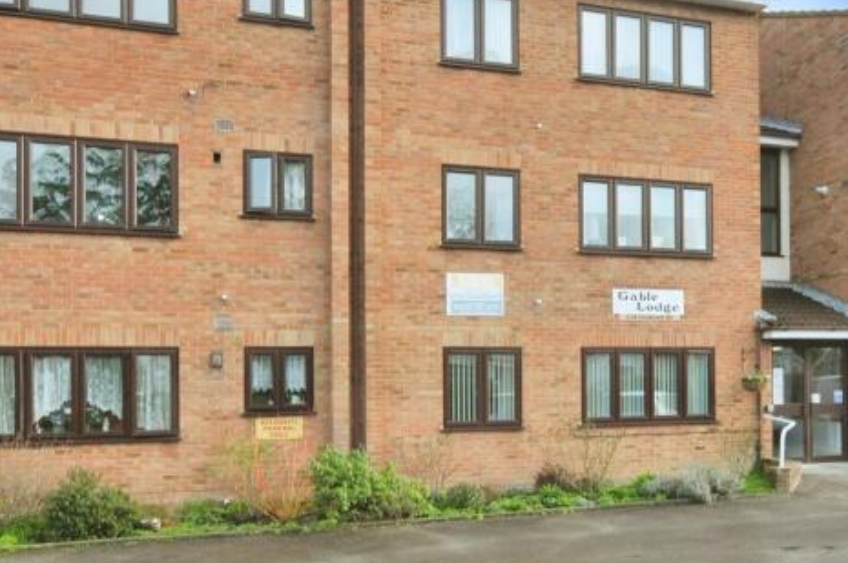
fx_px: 777
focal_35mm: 33
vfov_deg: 39.8
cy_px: 332
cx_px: 512
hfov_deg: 56.8
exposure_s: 1/250
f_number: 8
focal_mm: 10
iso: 500
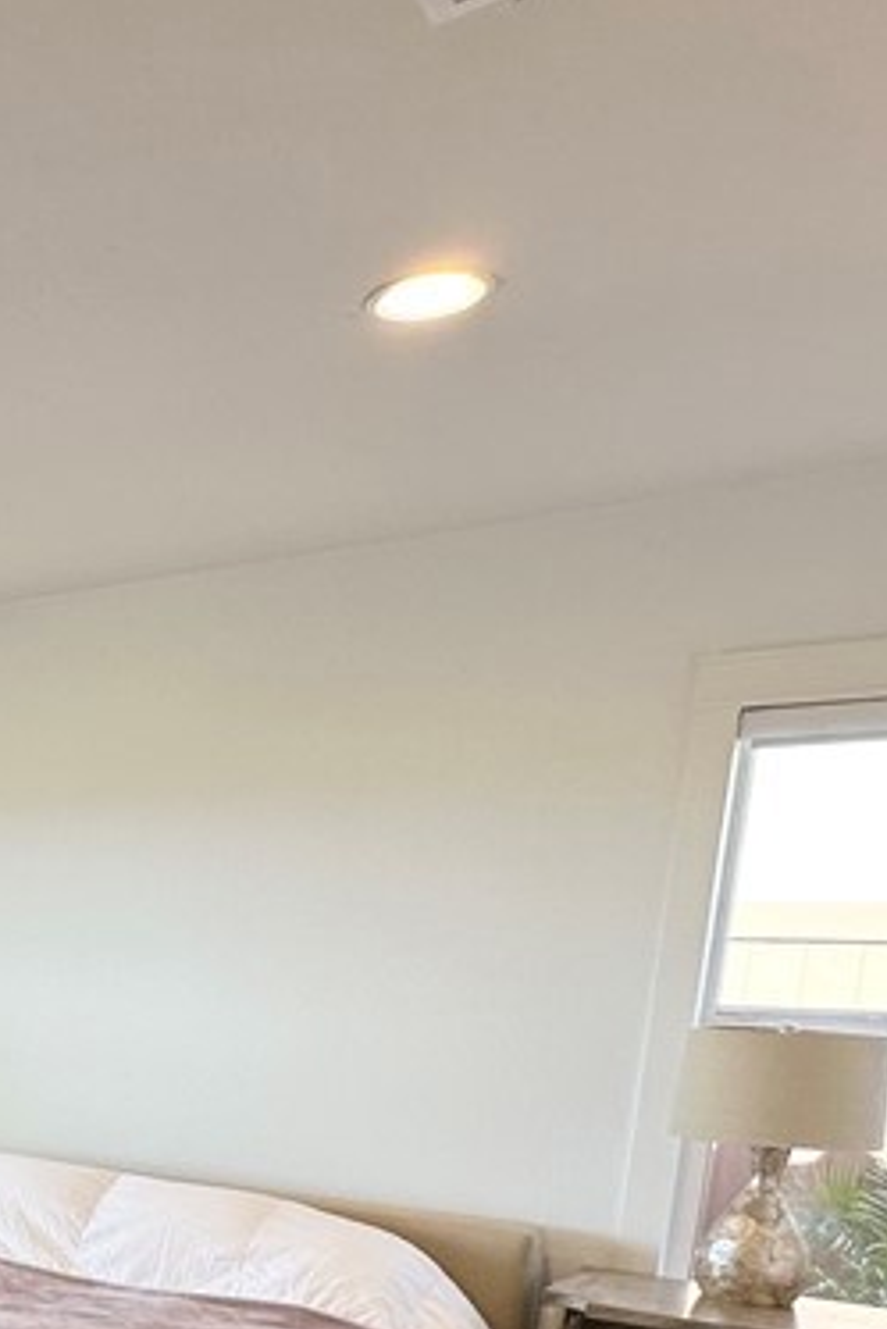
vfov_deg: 44.3
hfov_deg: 25.7
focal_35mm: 40
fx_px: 1477
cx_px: -417
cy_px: 1186
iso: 50
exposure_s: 1/120
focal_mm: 2.22
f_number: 2.2
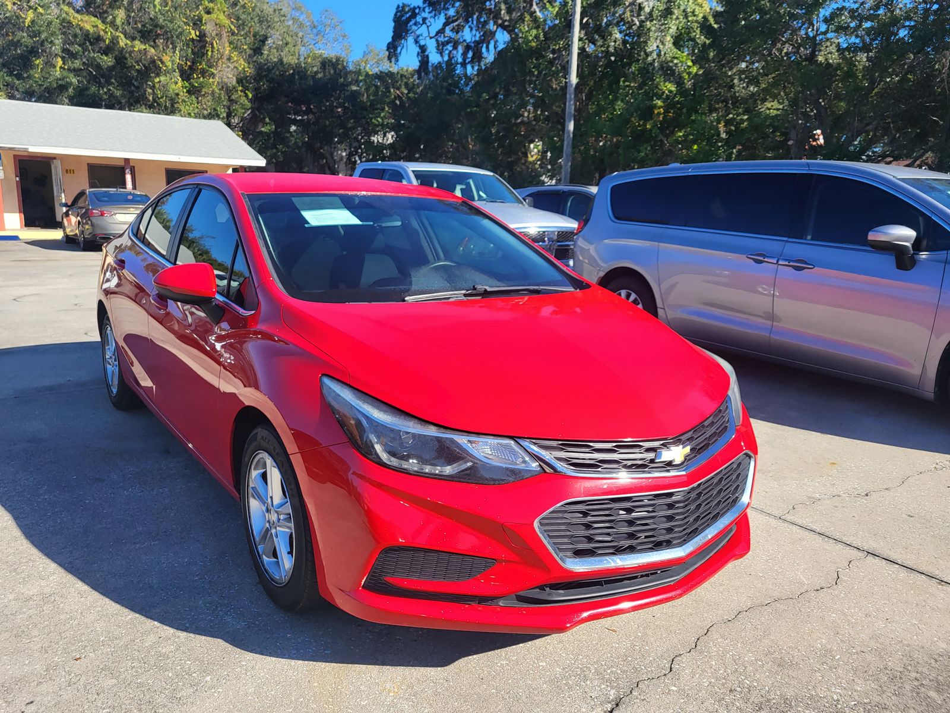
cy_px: 356
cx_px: 475
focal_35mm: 26
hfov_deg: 67.3
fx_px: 714
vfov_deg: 53.1
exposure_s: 1/1509
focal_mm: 5.4
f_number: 1.8
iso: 40
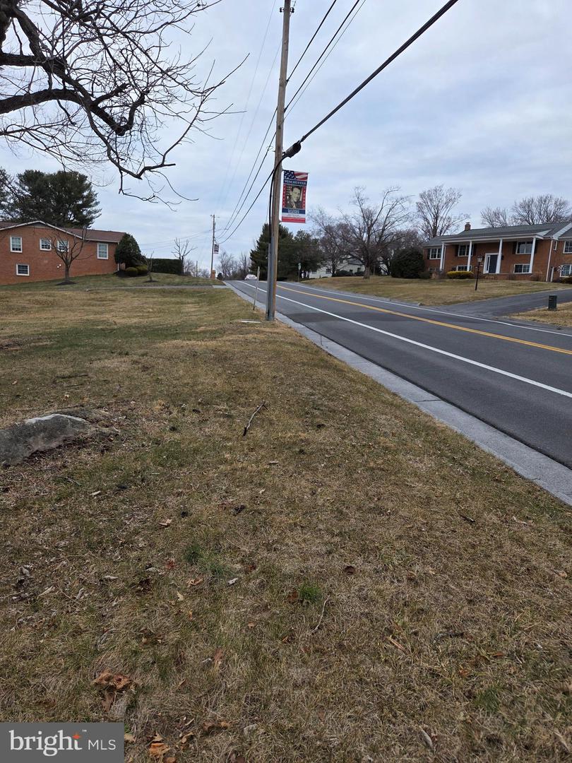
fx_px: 507
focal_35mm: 23
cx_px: 286
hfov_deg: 58.9
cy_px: 382
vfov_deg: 73.9
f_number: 1.8
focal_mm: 5.4
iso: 40
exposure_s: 1/180
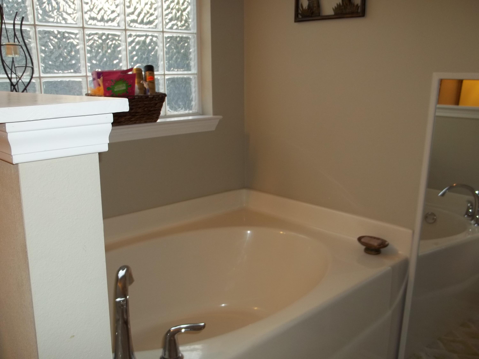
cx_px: 240
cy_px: 180
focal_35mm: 33
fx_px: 457
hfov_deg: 55.4
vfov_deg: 42.9
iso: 64
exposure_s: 1/30
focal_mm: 5.9
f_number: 3.3
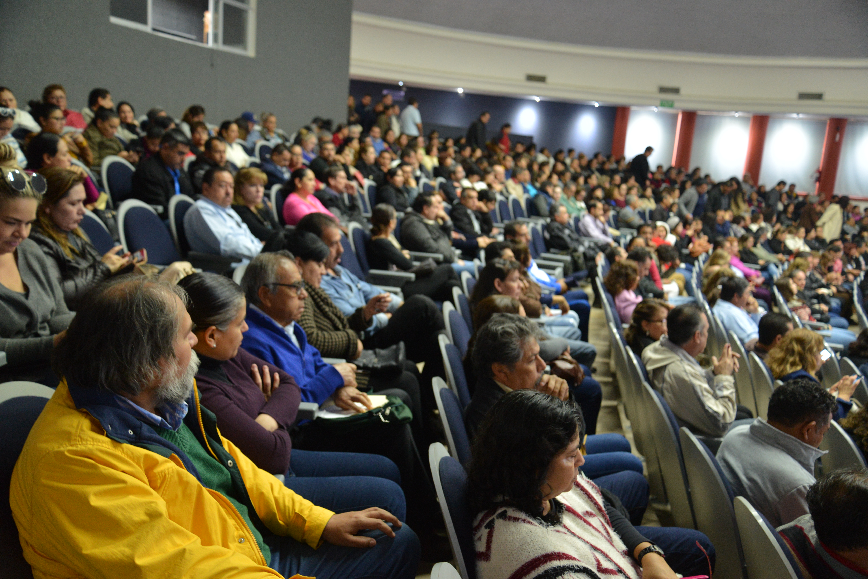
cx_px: 434
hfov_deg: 58.7
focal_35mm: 32
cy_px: 290
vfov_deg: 41.1
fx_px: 772
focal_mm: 32
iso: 1600
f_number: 4
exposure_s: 1/20
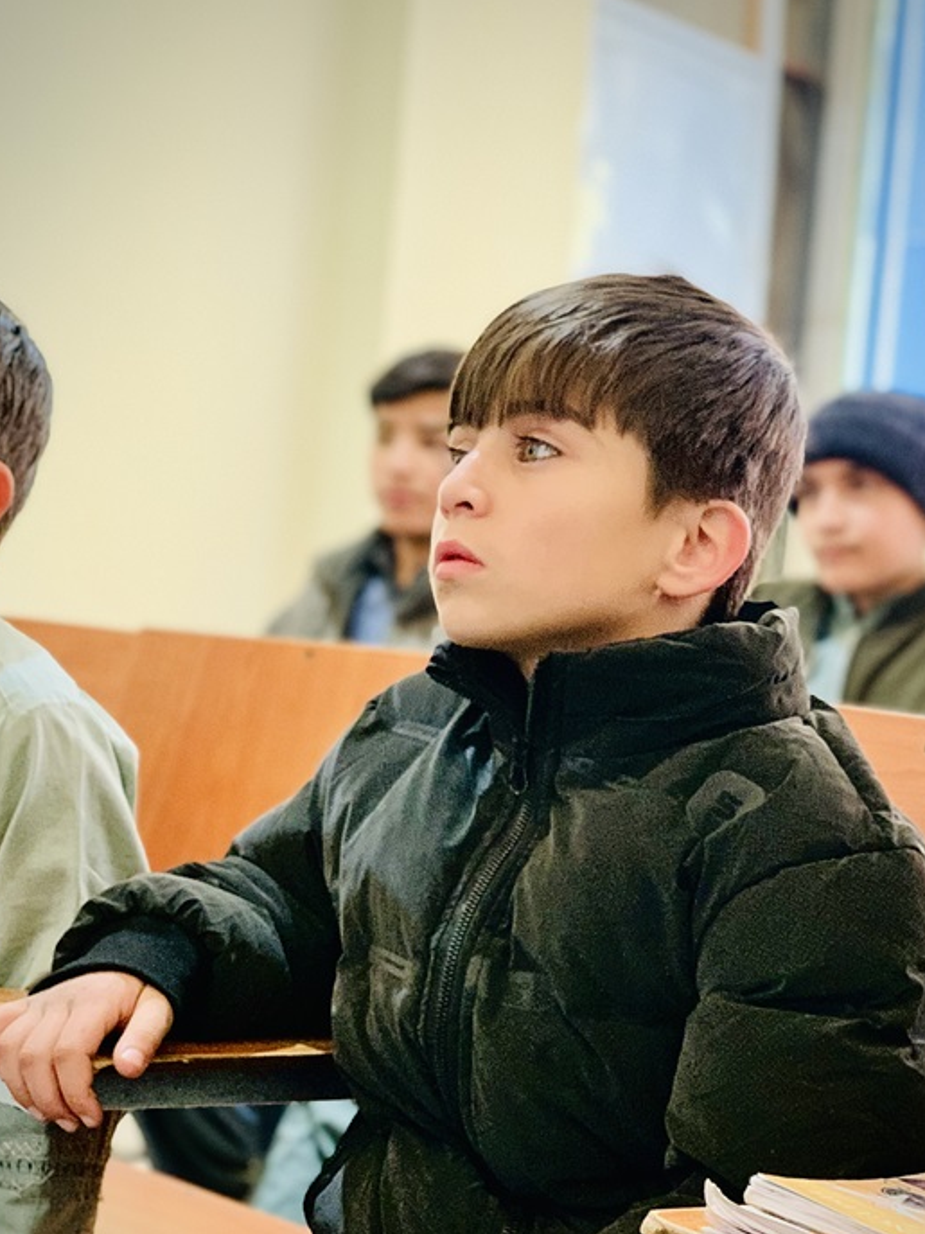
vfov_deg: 31.6
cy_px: 715
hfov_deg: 24.0
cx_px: 519
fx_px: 2174
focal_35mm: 61
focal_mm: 6
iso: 400
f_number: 2.4
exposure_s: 1/60
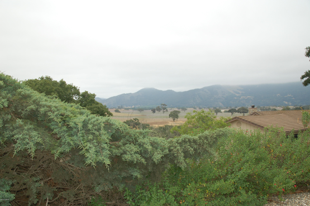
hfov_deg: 46.4
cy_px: 103
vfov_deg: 31.8
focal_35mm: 42
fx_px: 361
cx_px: 155
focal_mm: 28
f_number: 5.6
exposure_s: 1/500
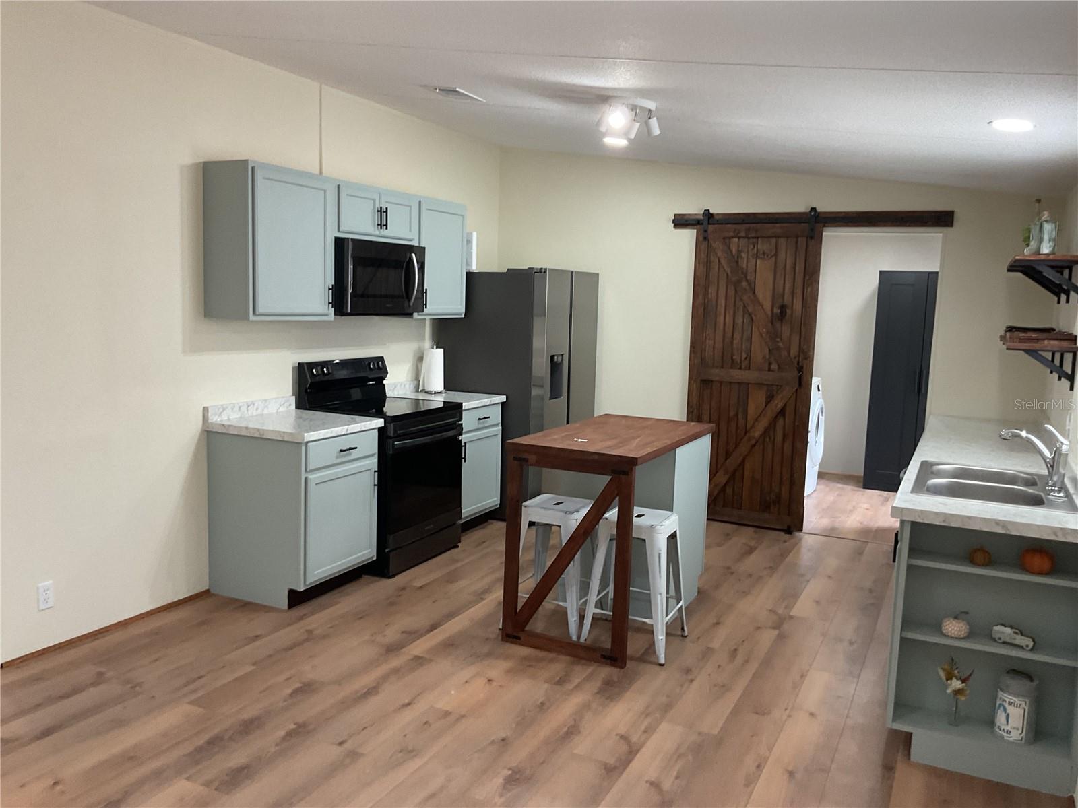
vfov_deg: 48.2
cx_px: 539
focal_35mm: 29
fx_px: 903
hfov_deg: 61.7
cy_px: 404
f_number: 1.8
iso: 125
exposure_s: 1/60
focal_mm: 3
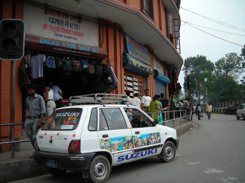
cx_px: 122
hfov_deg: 49.0
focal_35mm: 38
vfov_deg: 37.7
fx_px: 269
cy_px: 92
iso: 50
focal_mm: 6.3
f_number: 3.2
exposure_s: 1/295
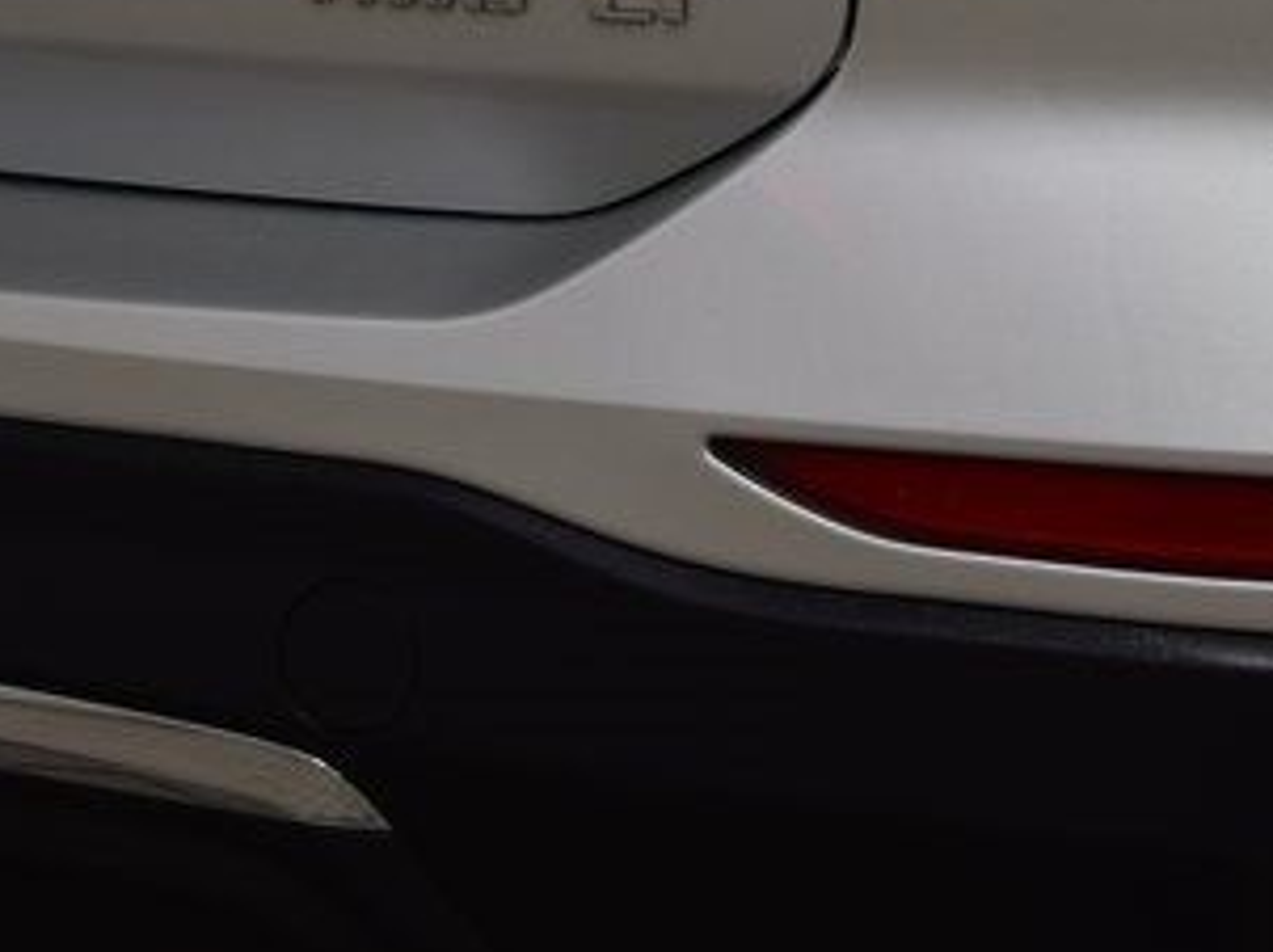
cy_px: -175
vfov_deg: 7.9
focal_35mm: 186
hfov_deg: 10.6
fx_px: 6835
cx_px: 156
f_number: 6.3
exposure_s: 1/20
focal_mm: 38
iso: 400
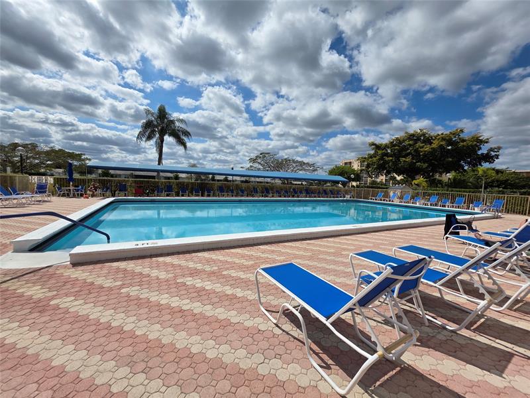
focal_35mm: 13
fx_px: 199
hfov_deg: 106.2
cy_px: 199
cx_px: 265
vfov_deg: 89.9
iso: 40
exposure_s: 1/5422
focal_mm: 2.2
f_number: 1.9
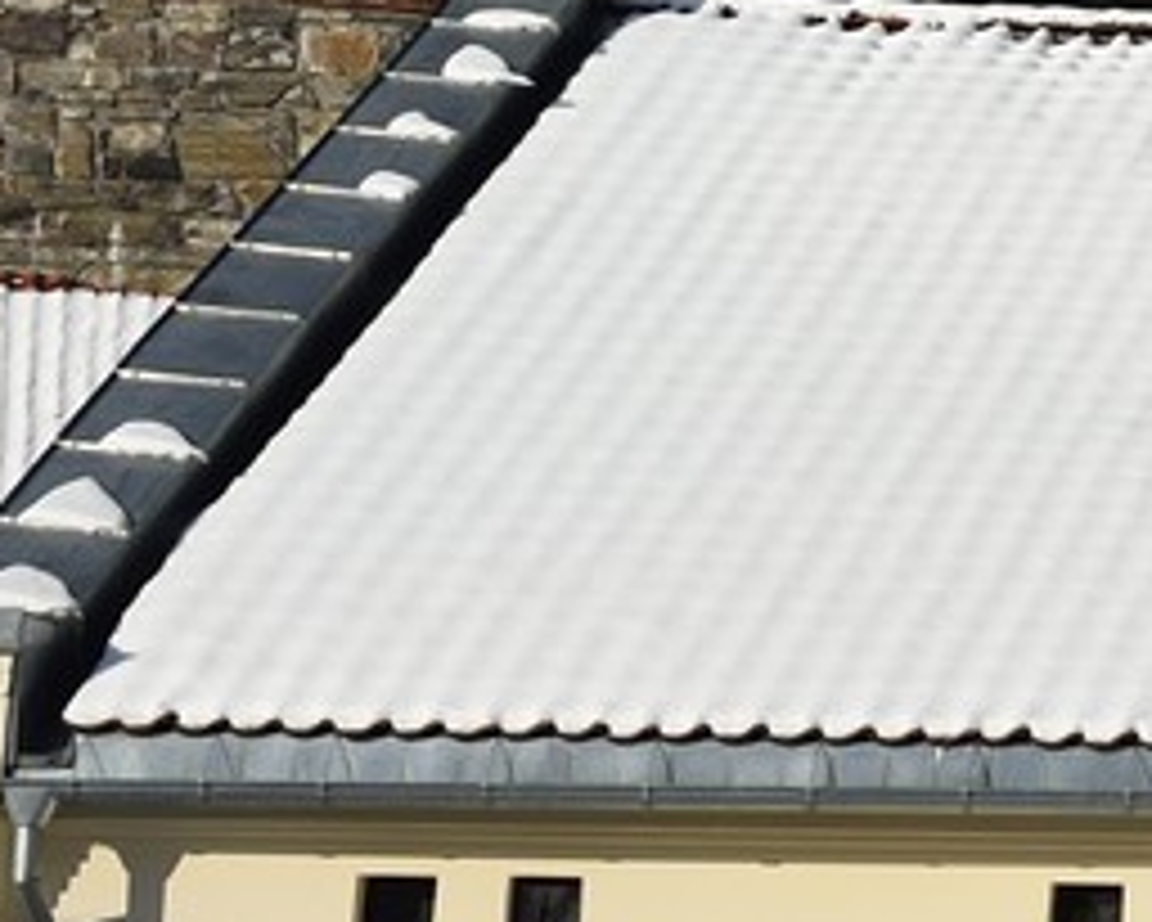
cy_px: -76
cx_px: 3150
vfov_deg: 6.6
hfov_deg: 7.5
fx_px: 7981
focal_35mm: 234
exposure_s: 1/320
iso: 200
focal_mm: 40
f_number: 14
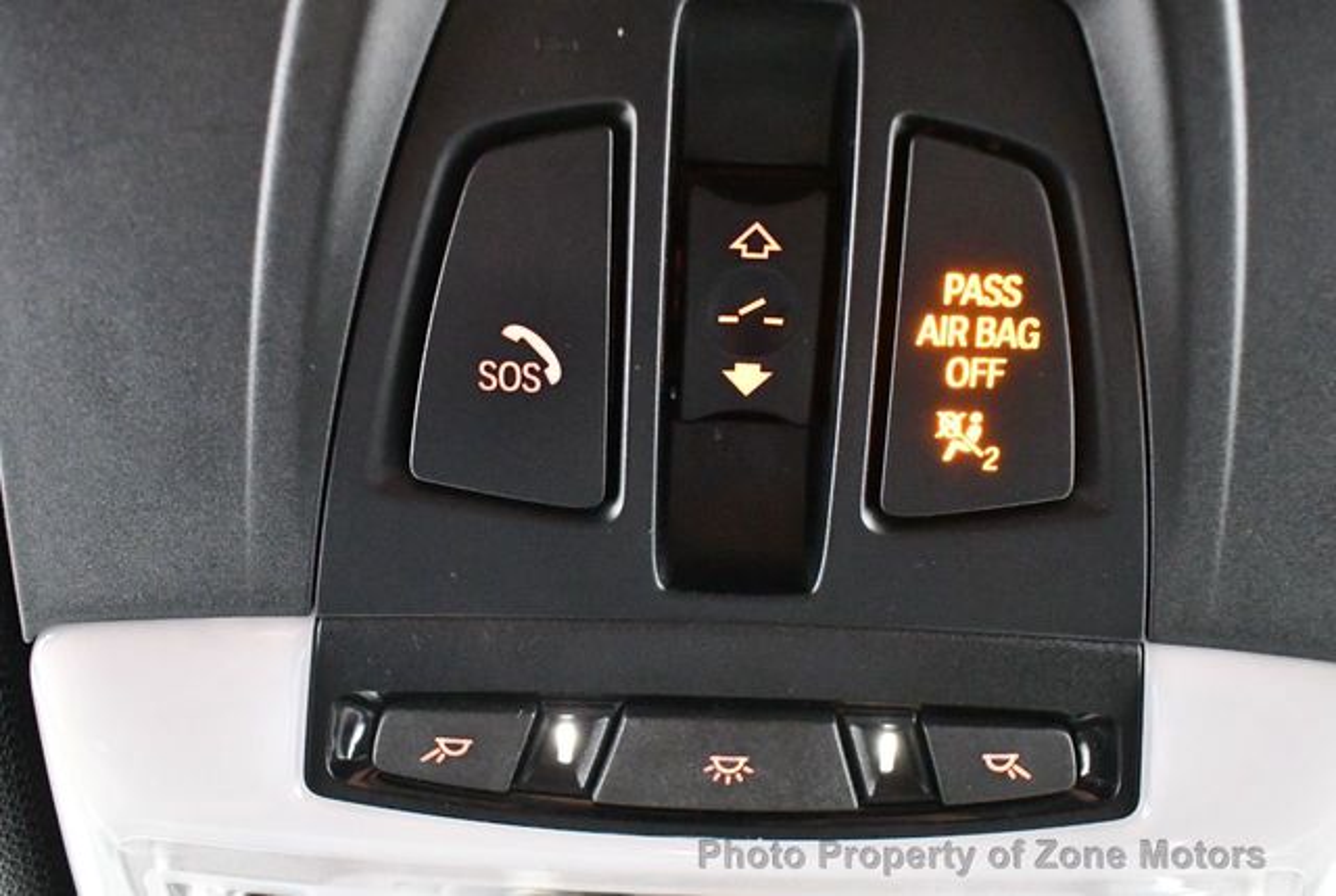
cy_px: 448
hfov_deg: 53.1
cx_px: 668
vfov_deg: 37.0
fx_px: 1338
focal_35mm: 36
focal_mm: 18
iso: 12800
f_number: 3.5
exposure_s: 1/40
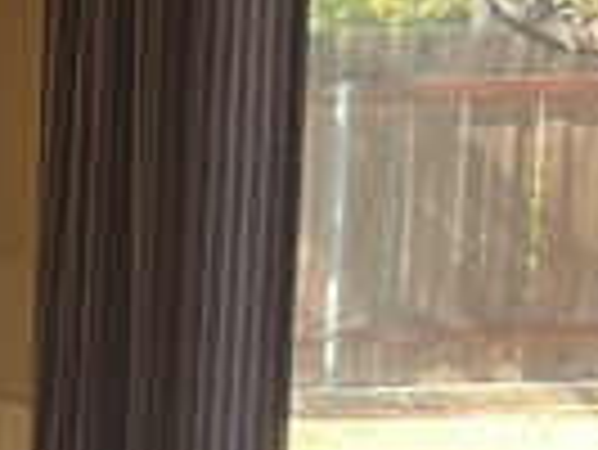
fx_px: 3856
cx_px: -809
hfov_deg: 8.2
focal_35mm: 223
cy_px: 738
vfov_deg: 6.6
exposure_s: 1/120
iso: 64
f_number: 1.8
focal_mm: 3
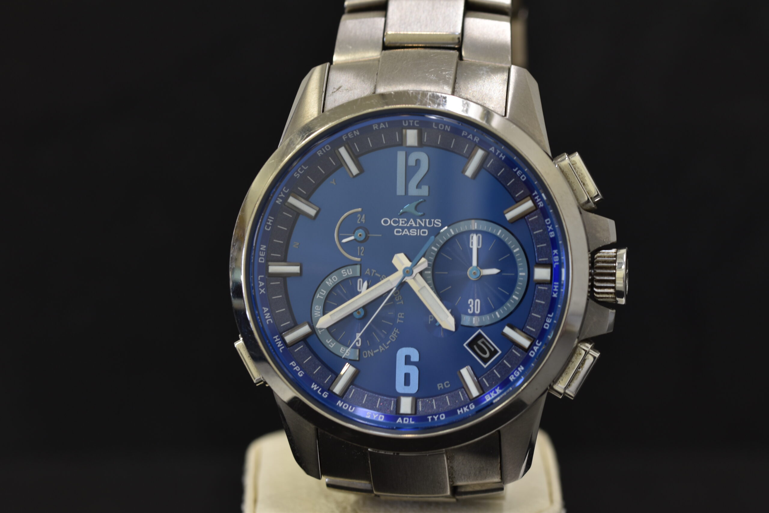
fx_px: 2884
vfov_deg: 10.2
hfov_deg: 15.2
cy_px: 256
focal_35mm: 135
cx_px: 384
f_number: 7.1
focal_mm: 90
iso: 100
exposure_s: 1/10
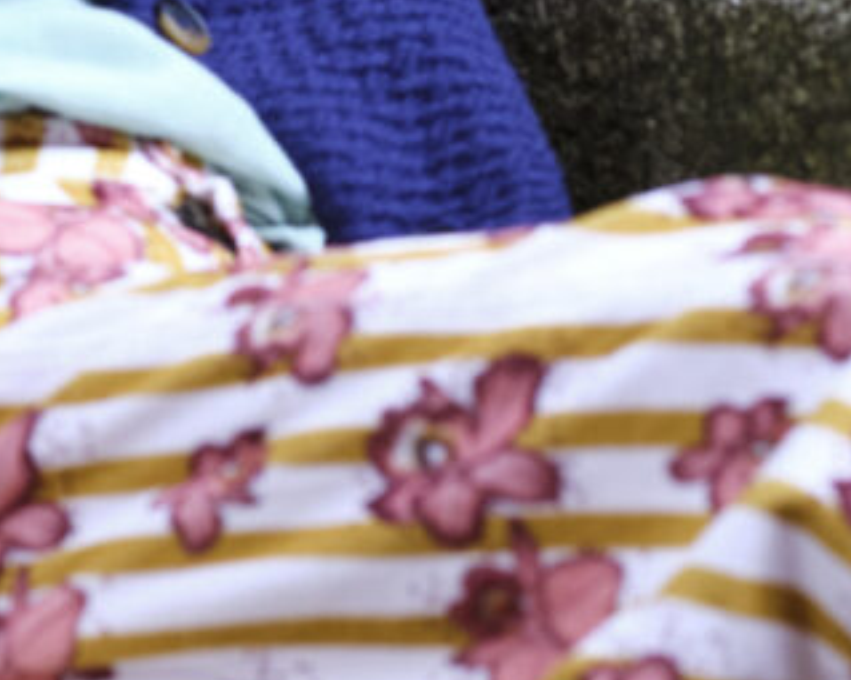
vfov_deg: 5.0
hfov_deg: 6.3
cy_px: 329
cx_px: 168
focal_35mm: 308
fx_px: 7755
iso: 800
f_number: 4
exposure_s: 1/500
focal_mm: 56
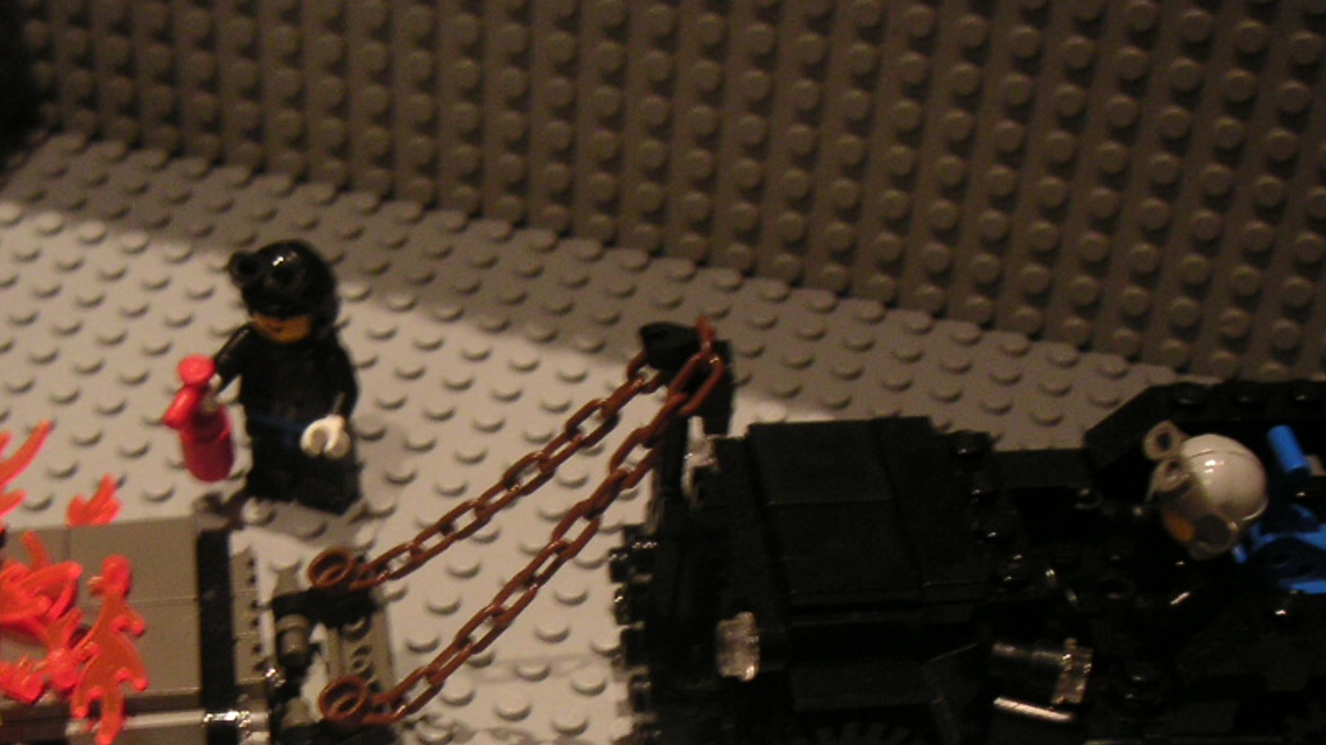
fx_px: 2250
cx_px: 577
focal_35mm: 64
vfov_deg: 18.5
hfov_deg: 32.8
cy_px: 692
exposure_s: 1/8
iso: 100
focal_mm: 5.7
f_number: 2.8
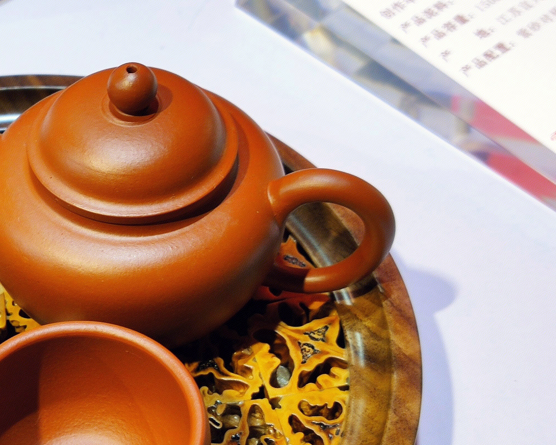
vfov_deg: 21.1
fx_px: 1185
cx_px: 28
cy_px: 338
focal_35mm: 72
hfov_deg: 25.4
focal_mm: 4.75
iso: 159
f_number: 1.75
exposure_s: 1/100
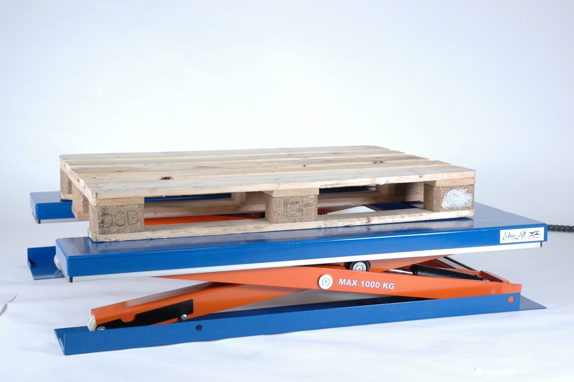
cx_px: 287
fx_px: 1051
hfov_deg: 30.5
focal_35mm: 66
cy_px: 191
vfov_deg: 20.6
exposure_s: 1/60
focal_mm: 44
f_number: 4.5
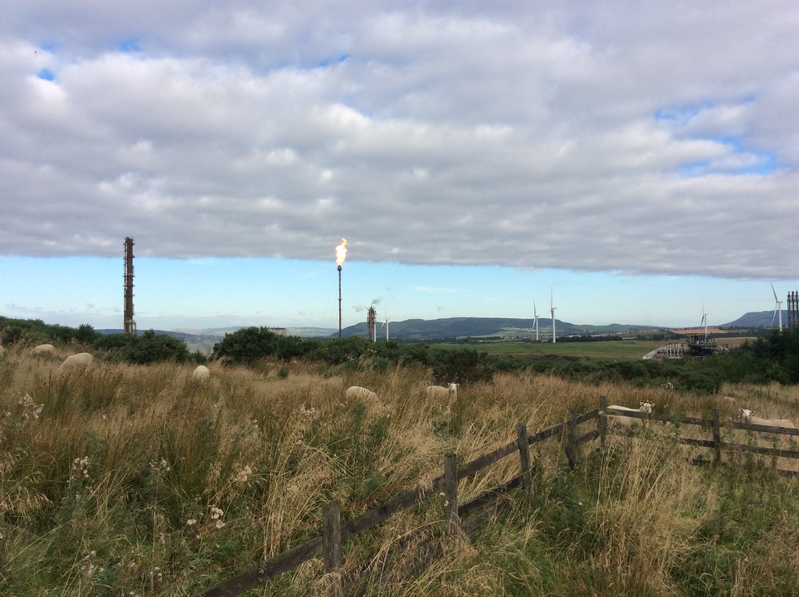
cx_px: 400
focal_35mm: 32
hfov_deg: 56.9
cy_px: 298
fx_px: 738
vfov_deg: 44.1
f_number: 2.4
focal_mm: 3.3
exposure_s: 1/1271
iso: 32
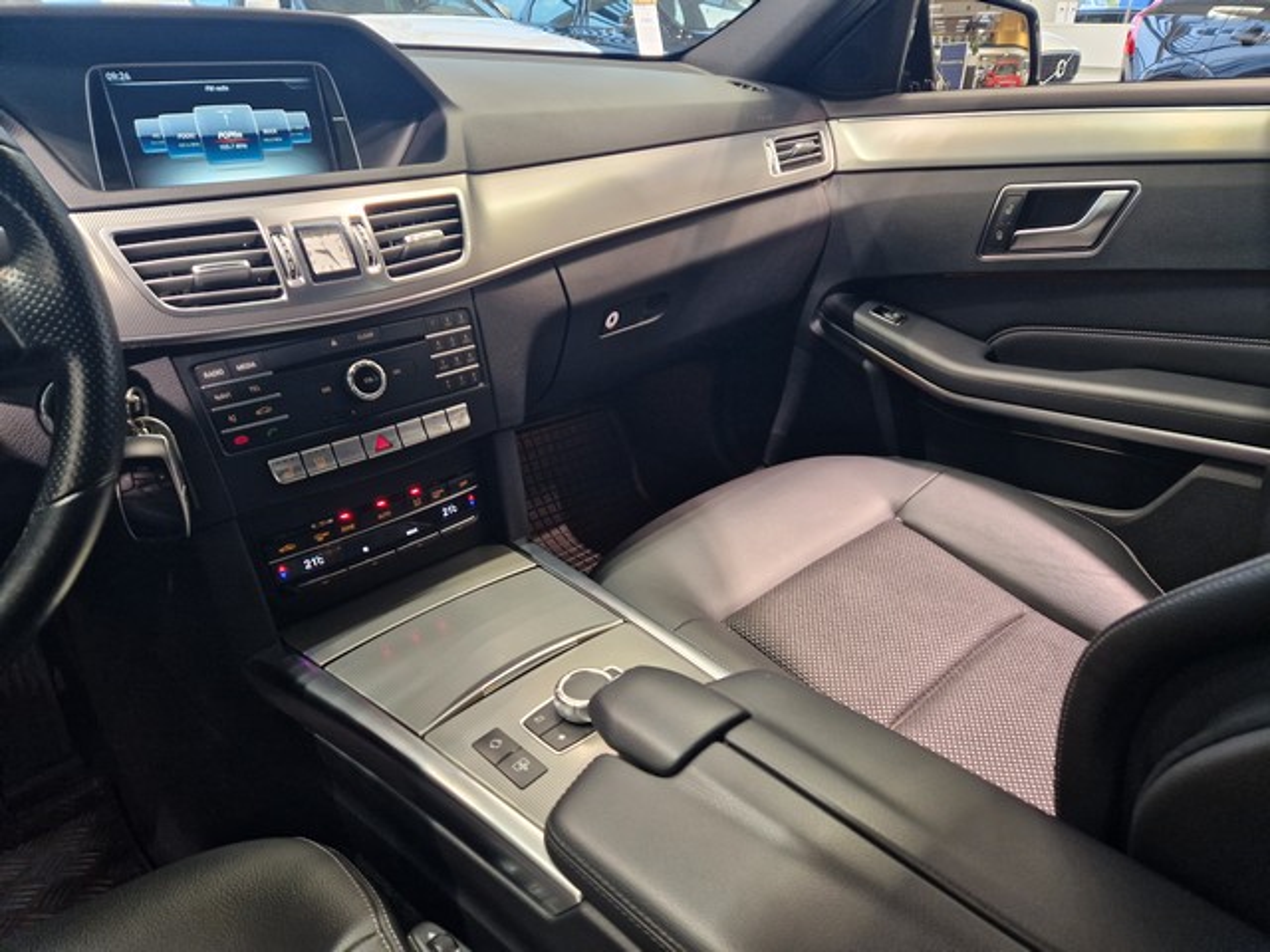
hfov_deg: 73.9
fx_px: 844
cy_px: 476
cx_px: 635
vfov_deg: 58.9
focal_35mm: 23
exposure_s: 1/60
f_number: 1.8
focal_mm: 5.4
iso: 200
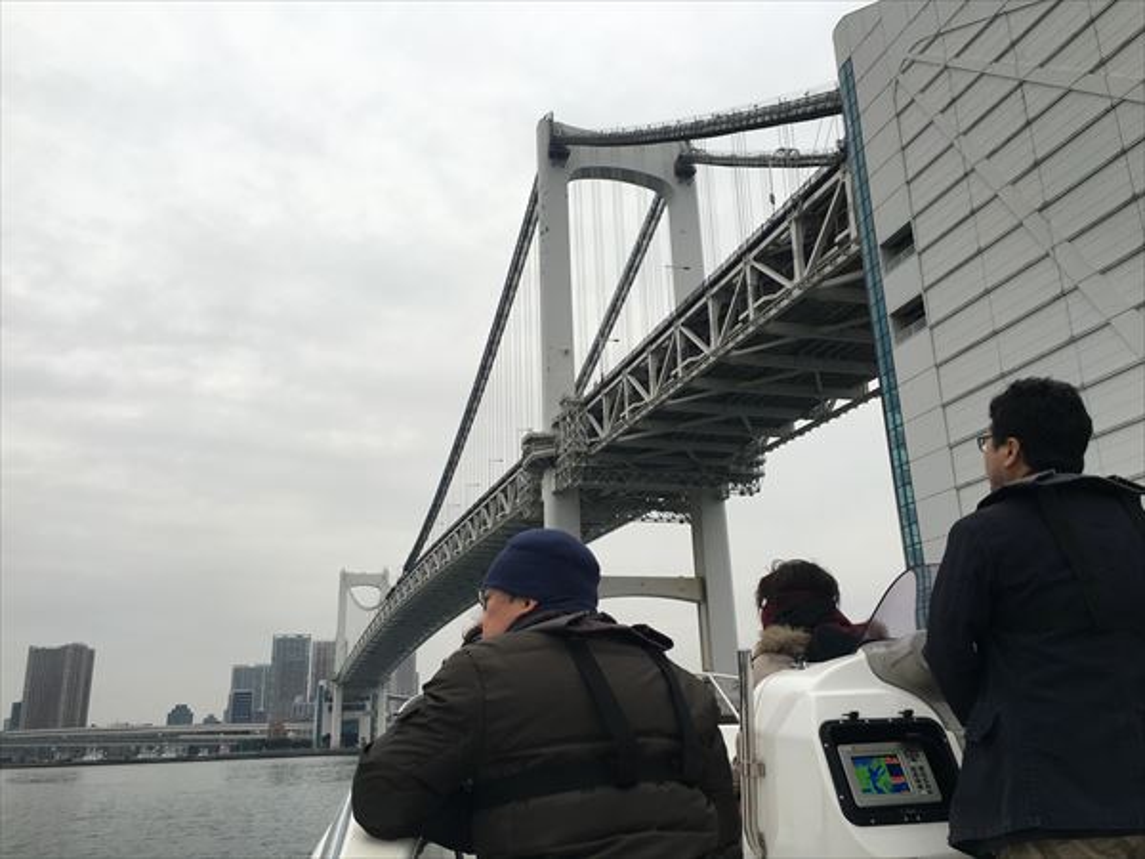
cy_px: 430
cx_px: 572
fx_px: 959
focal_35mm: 29
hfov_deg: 61.7
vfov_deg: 48.2
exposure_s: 1/120
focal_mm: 4.15
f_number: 2.2
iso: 25
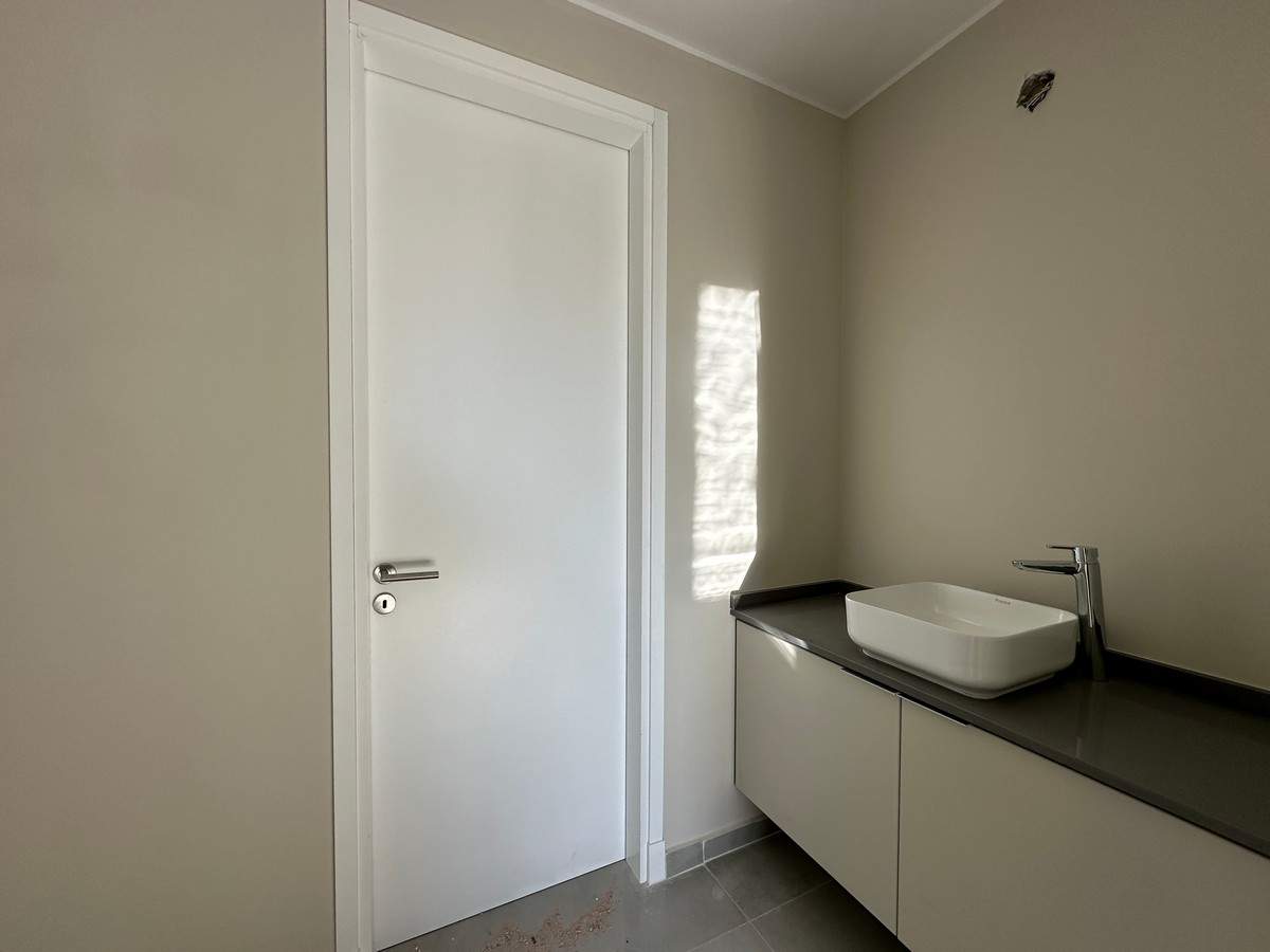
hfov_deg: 102.1
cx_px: 635
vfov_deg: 85.7
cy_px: 476
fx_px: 514
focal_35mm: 14
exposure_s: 1/169
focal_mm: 2.22
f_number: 2.2
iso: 40
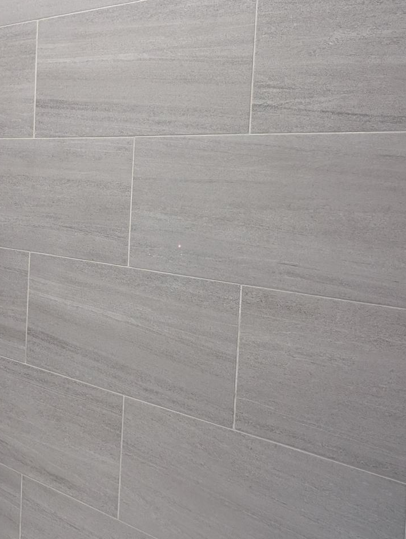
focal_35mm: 39
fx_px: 609
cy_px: 232
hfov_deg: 35.8
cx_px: 87
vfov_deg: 47.7
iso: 1756
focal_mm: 6.9
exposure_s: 1/392
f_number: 1.68
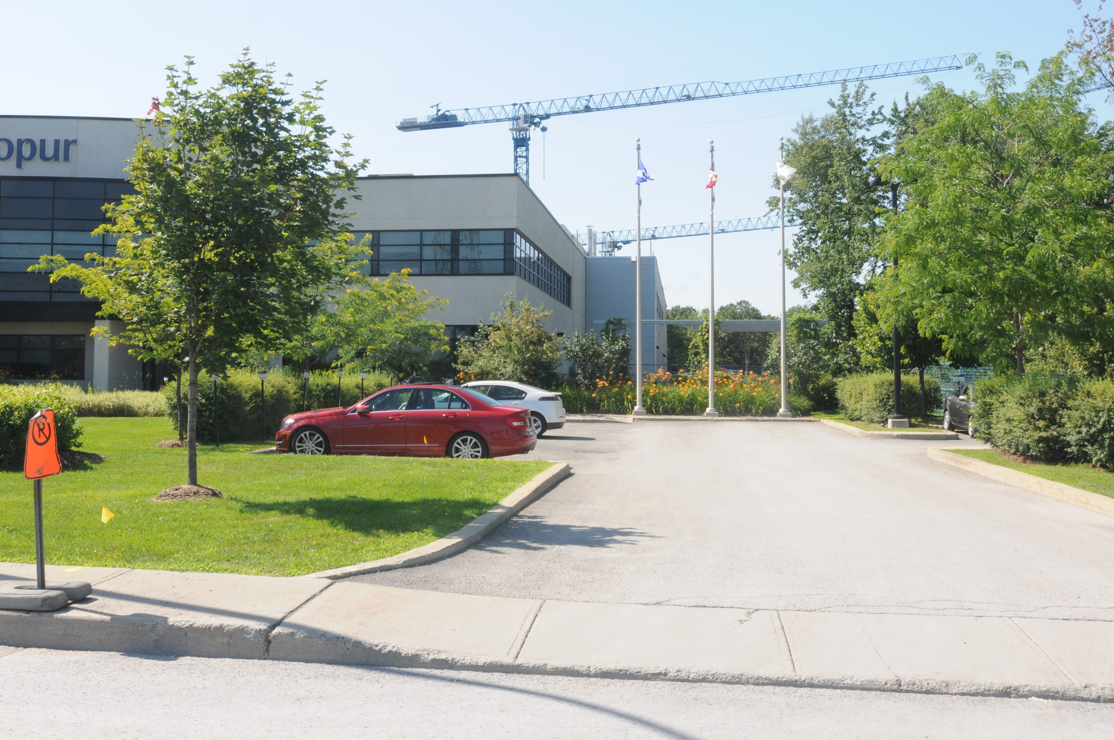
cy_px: 297
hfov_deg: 42.1
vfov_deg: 28.7
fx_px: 1441
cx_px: 462
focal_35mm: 47
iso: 500
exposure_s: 1/200
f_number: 16
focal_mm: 25
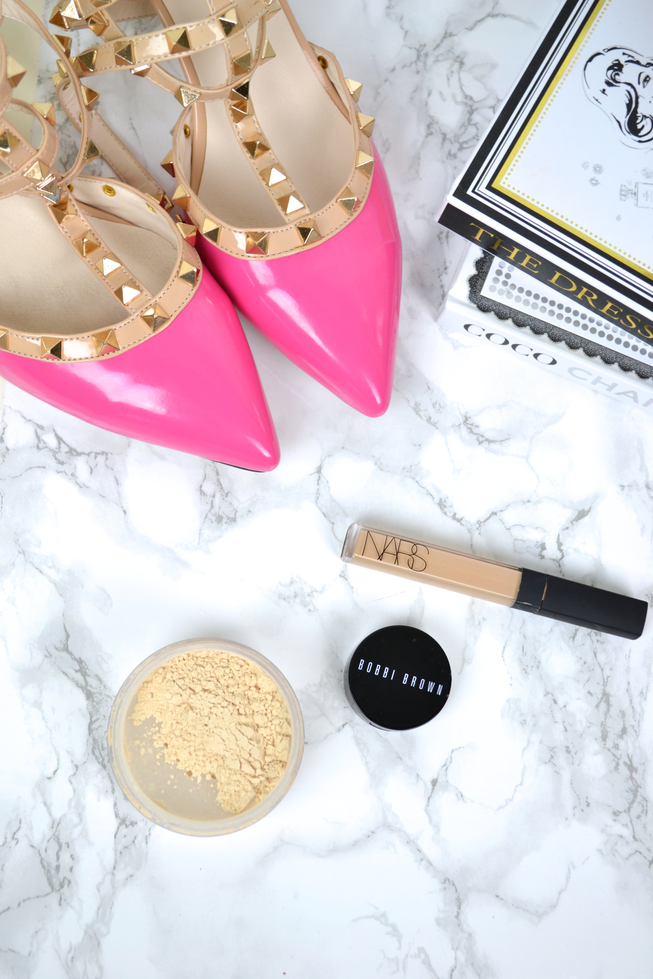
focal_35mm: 52
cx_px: 326
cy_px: 490
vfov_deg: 37.9
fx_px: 1428
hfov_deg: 25.8
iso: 400
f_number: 5.6
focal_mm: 35
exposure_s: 1/100
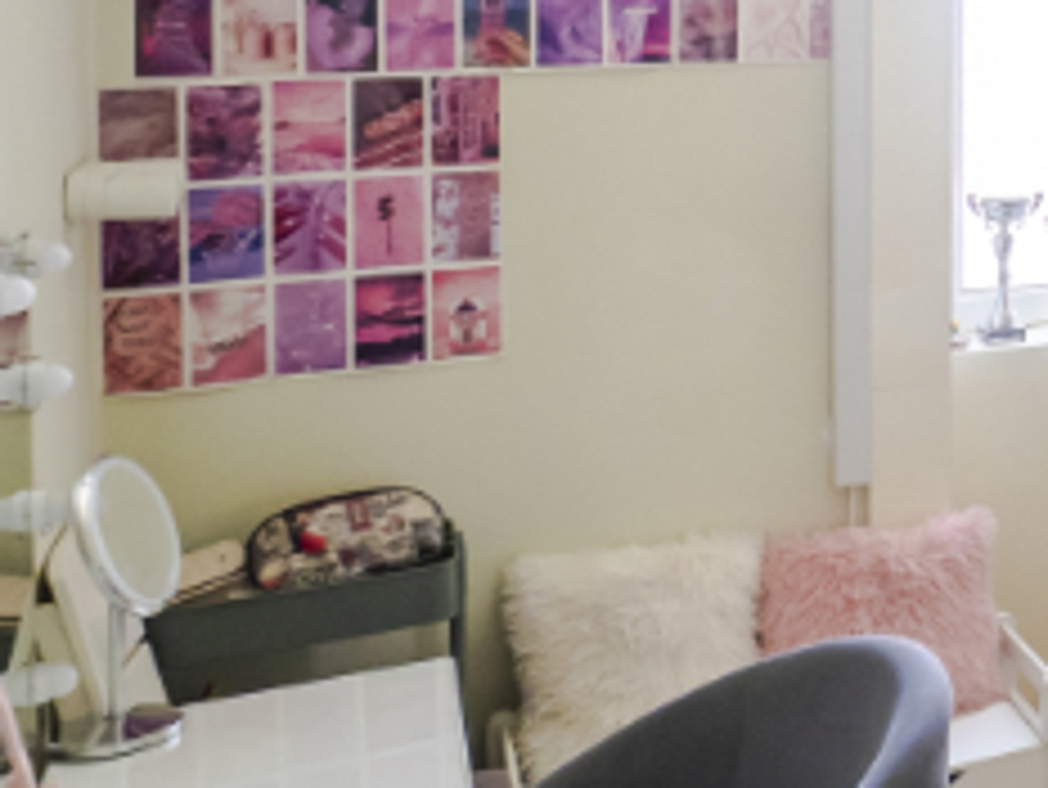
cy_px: -23
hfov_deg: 23.9
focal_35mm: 60
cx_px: 1651
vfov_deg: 23.3
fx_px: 1817
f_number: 4
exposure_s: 1/50
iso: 400
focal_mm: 7
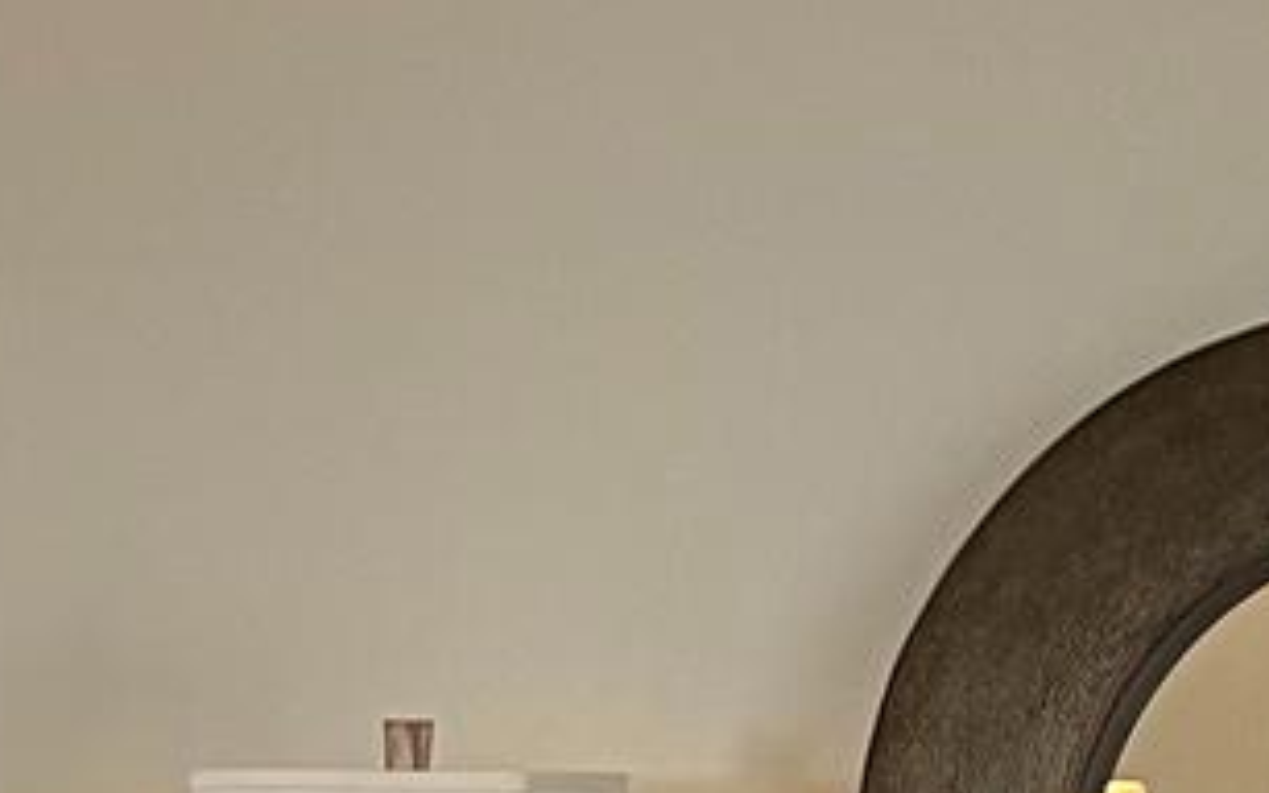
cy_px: 2234
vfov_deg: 6.6
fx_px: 6365
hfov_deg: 11.3
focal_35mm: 184
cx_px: 4
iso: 200
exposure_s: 1/60
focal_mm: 5.7
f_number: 1.5
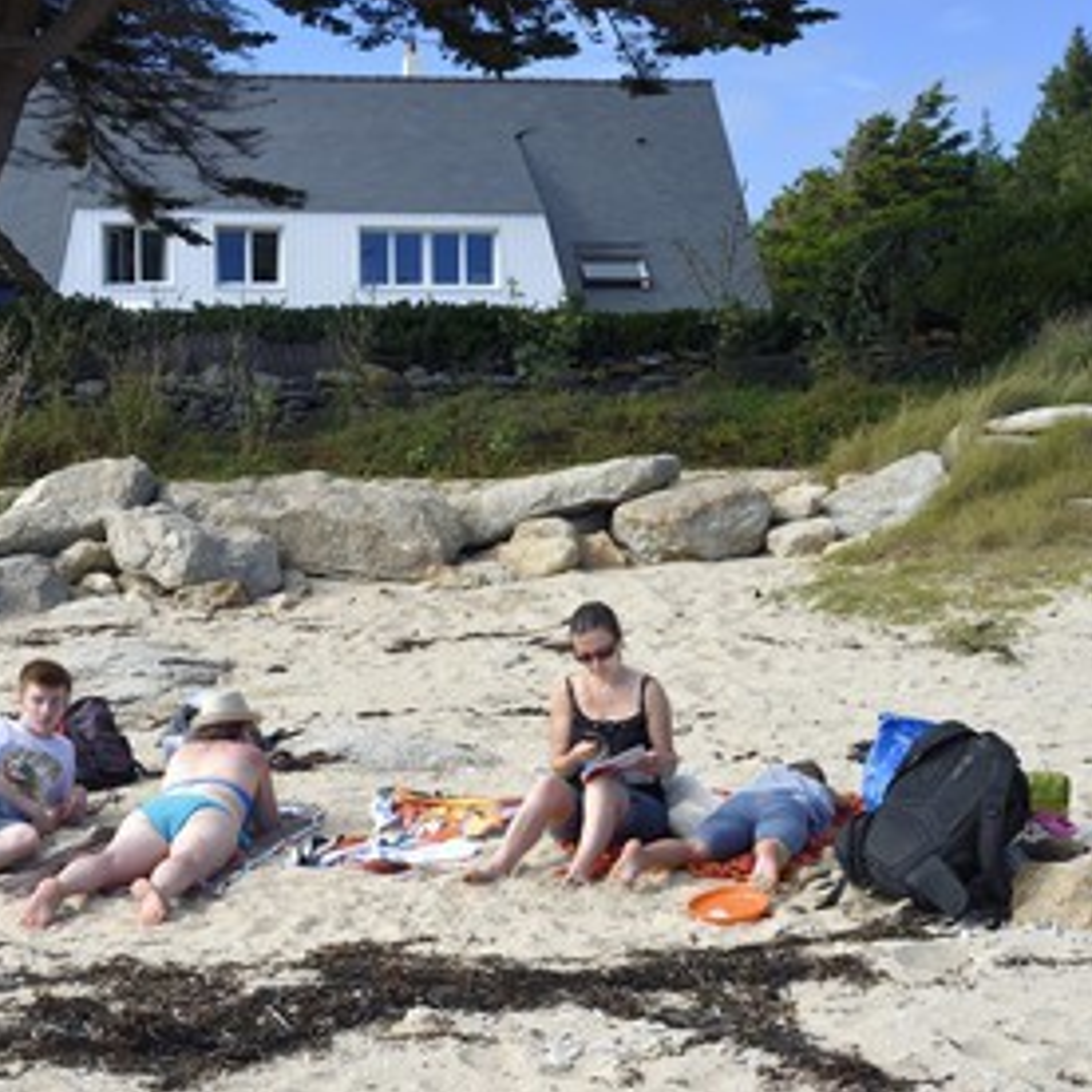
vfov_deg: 24.3
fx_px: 2534
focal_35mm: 71
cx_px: 411
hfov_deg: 24.3
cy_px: 546
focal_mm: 55
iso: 200
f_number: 11
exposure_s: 1/250
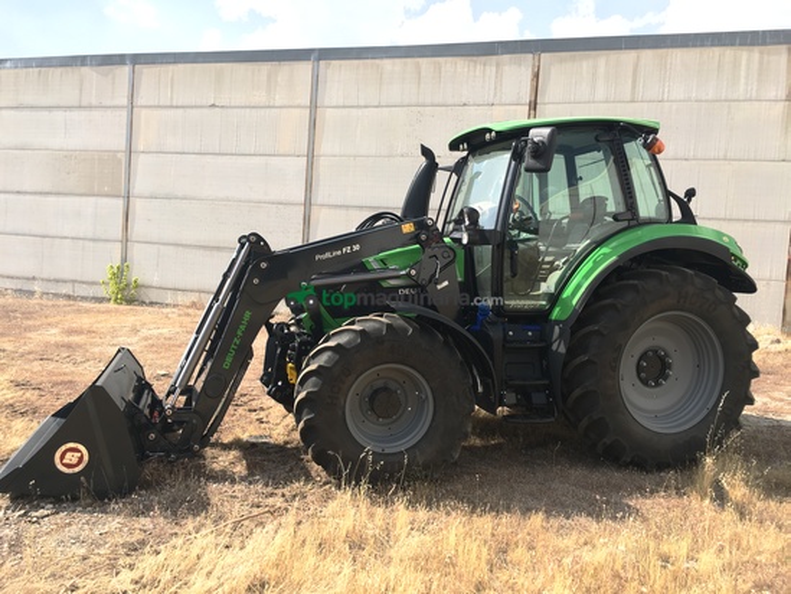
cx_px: 396
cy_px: 297
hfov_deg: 61.6
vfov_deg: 48.2
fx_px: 663
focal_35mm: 29
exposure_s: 1/167
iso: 25
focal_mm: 4.15
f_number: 2.2
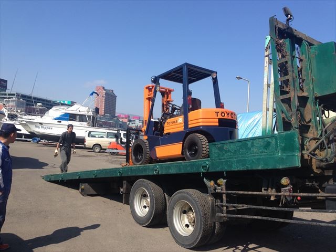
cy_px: 126
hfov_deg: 55.4
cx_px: 168
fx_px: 320
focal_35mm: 33
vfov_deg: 42.9
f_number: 2.4
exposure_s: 1/1391
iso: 50
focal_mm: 4.12
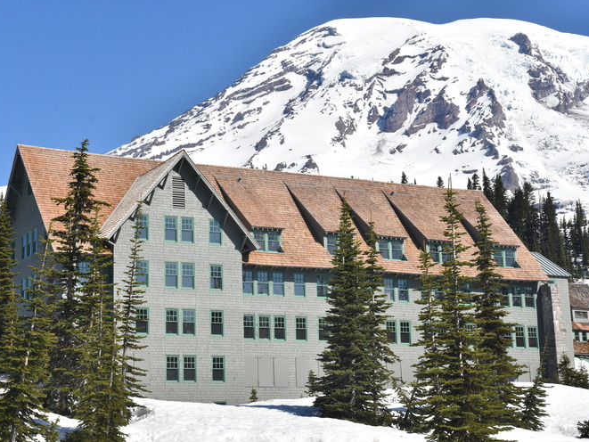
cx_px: 266
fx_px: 1225
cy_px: 220
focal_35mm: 72
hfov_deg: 27.0
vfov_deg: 20.4
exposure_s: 1/640
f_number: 13
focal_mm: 44
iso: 400
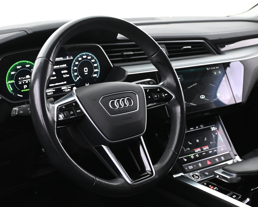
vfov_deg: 32.1
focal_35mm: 47
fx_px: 359
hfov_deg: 39.5
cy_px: 105
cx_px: 117
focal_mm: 22
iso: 1600
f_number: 4
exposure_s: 1/15
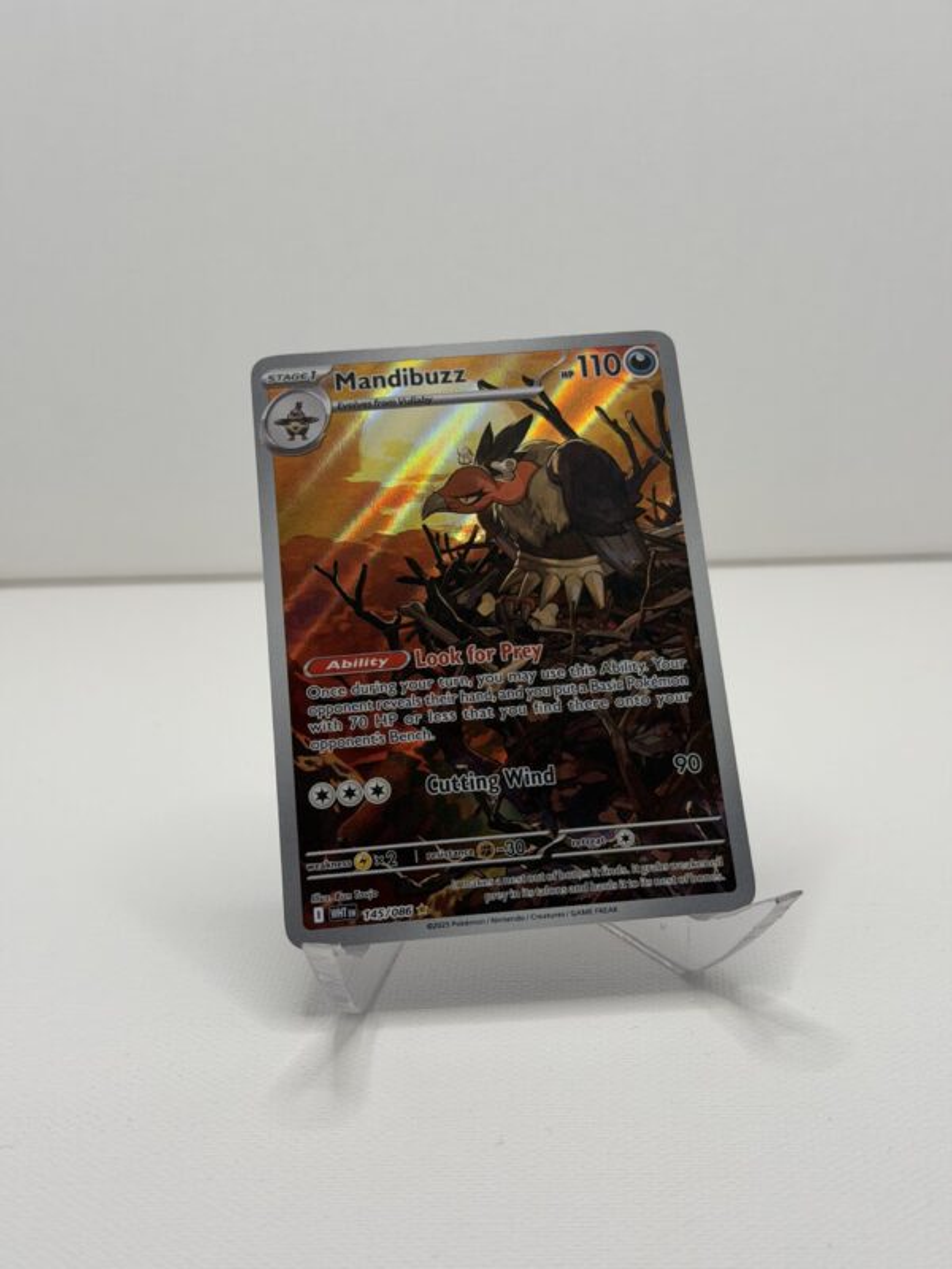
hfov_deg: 30.3
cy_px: 634
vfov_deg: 39.7
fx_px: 1760
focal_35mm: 48
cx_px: 476
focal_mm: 6.76
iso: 64
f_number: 1.78
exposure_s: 1/119
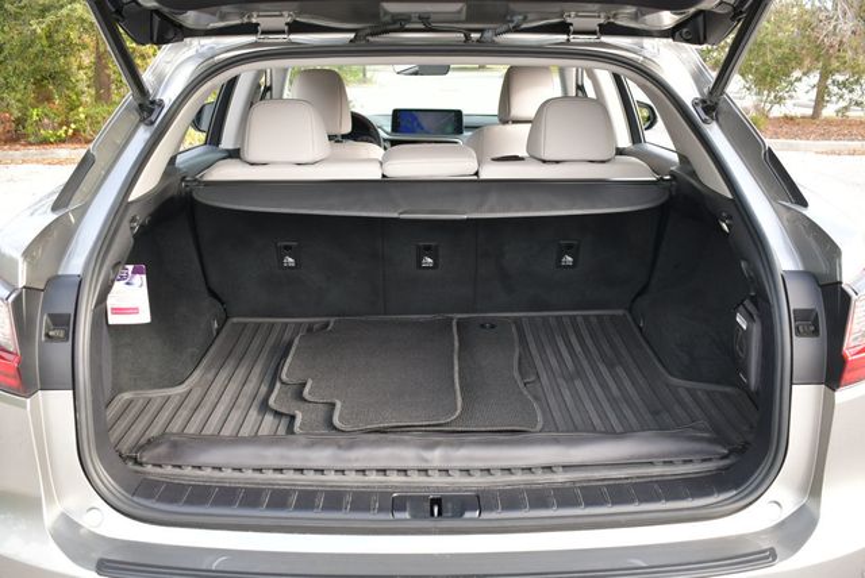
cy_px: 289
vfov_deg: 36.9
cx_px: 432
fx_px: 866
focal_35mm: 36
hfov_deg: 53.1
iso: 400
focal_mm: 18
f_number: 3.5
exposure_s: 1/250
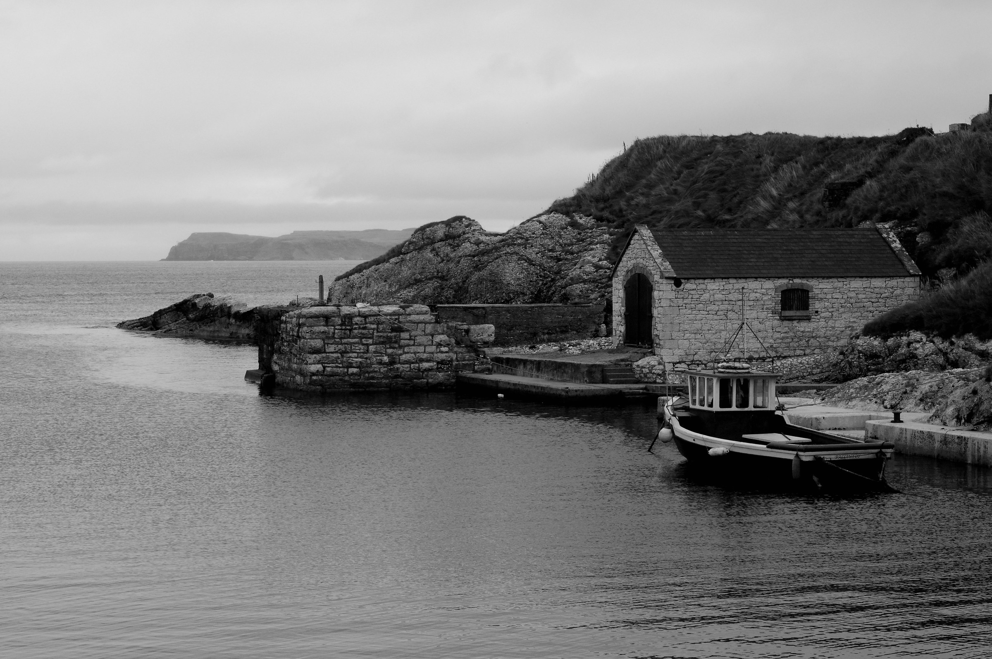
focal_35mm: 75
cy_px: 330
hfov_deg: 27.0
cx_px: 496
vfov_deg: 18.1
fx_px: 2064
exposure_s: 1/1000
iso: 800
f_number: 9
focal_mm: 50
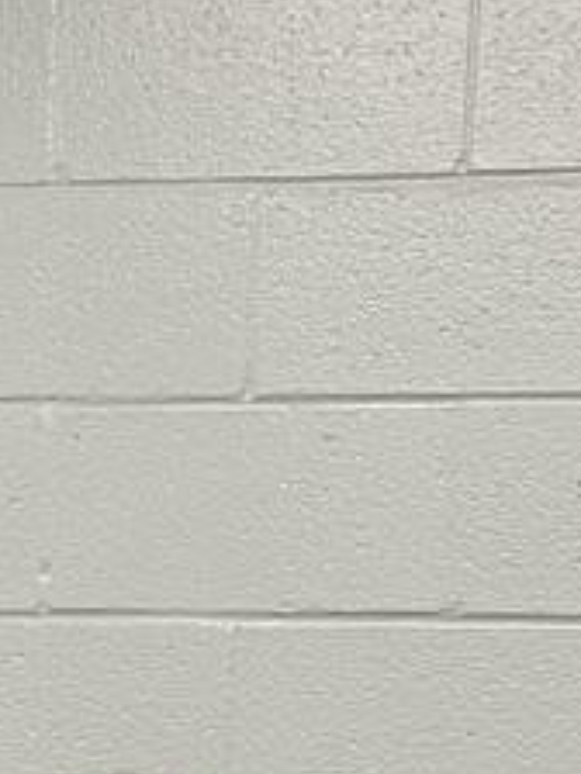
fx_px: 2663
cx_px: 52
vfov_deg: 15.2
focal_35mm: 119
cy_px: 1202
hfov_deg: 12.4
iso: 80
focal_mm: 5.1
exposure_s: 1/60
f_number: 1.6
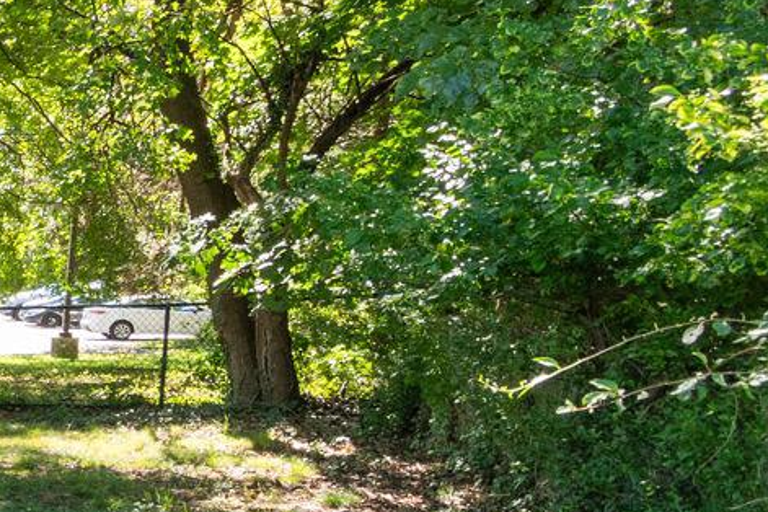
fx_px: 1173
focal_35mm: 55
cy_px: 432
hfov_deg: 22.1
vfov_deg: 24.1
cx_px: -613
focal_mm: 10
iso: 200
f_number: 9
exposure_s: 1/50
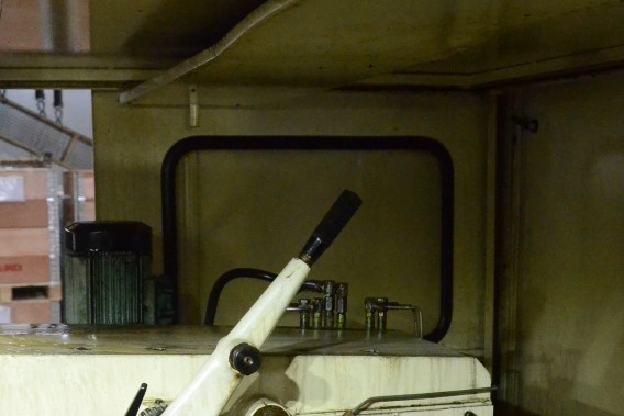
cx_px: 263
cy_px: 336
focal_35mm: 63
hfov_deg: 31.8
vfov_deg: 21.3
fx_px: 1092
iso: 6400
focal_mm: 22
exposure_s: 1/160
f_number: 5.6
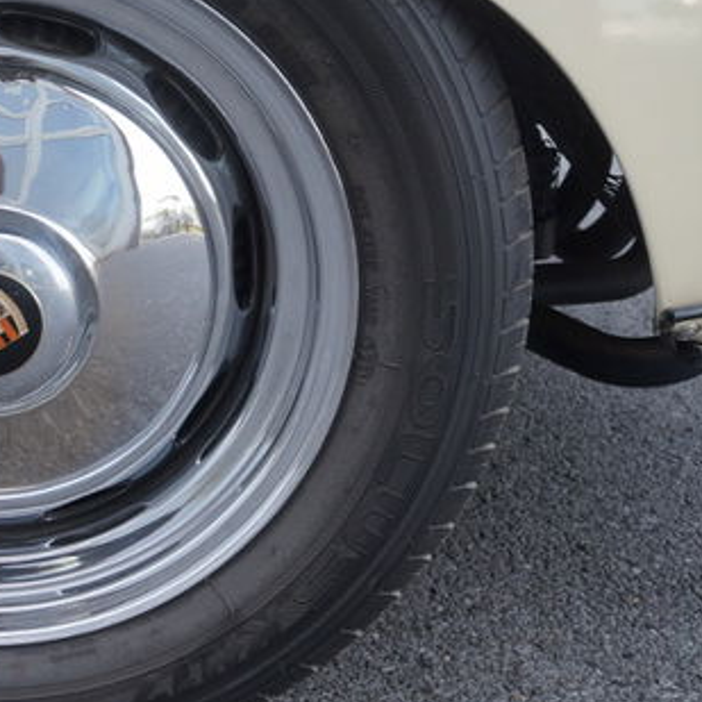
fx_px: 1308
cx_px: -34
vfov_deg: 29.9
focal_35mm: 57
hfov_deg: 27.9
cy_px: 261
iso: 200
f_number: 6.3
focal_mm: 18
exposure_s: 1/160
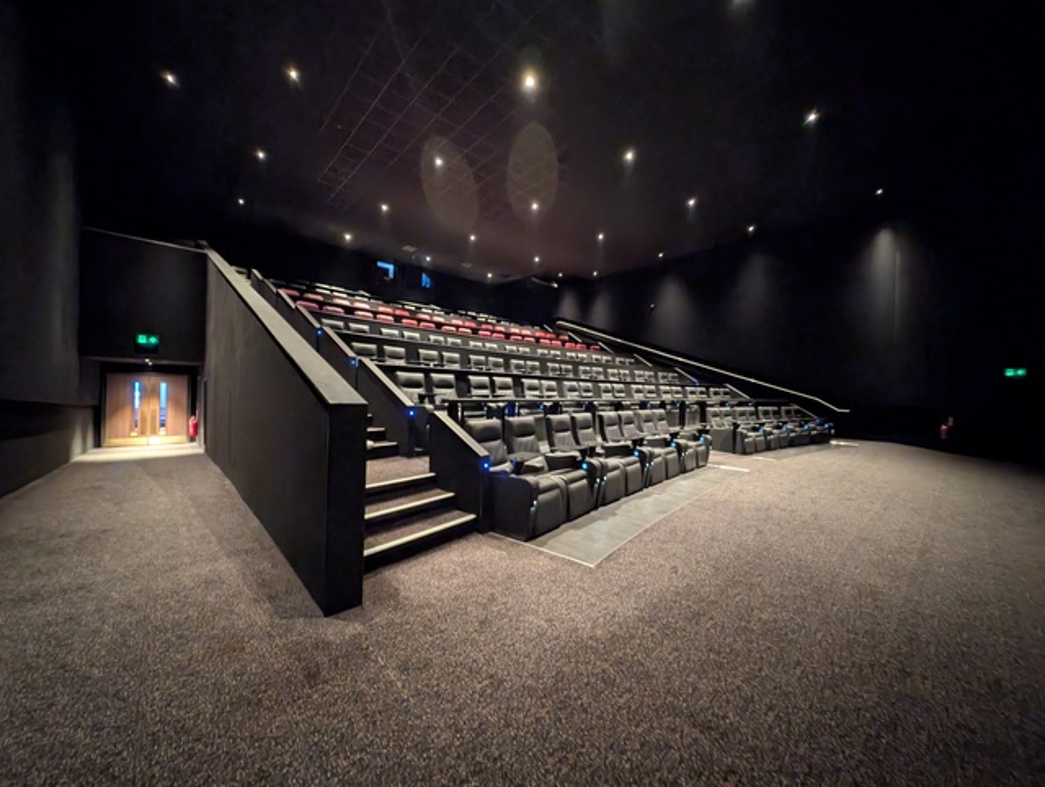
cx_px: 522
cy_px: 394
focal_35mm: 12
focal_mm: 2.23
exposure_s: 1/2.57
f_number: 1.95
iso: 1323
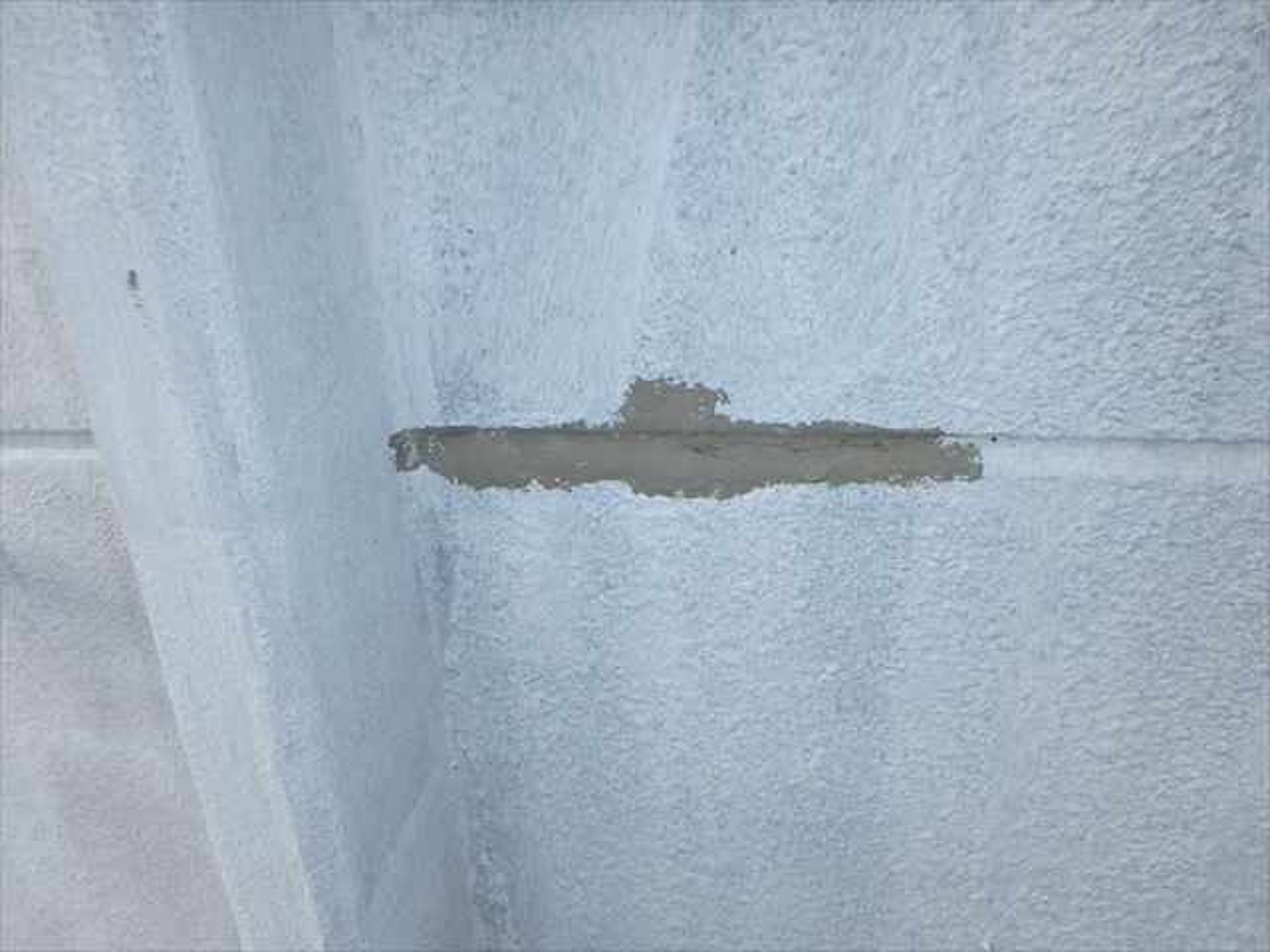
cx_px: 635
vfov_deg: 63.4
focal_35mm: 21
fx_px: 770
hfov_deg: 79.0
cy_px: 476
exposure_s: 1/500
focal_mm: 3.7
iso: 125
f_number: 3.5
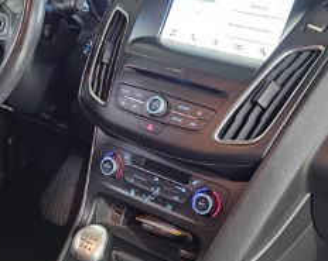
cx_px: 68
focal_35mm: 62
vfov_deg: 24.5
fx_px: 601
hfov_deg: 29.8
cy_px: 169
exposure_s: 1/25
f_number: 1.7
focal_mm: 6.3
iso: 640
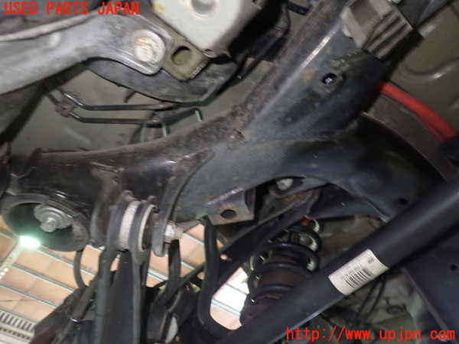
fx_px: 398
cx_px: 230
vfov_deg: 46.8
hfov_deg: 60.0
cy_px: 172
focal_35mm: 30
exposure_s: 1/13
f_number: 2.3
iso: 800
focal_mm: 5.4
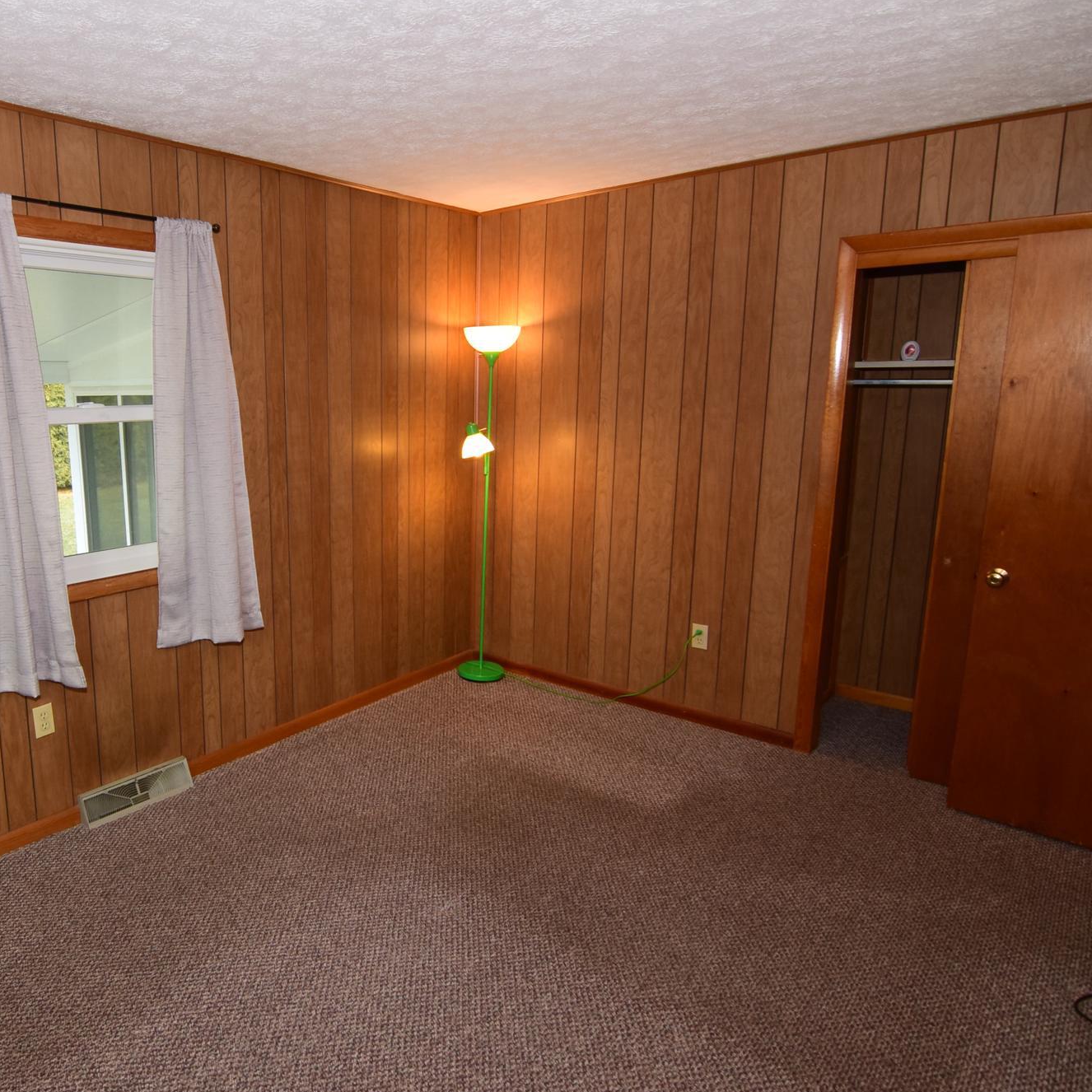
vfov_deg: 70.5
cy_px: 534
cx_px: 341
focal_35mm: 22
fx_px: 773
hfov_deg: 68.0
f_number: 7.1
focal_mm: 11
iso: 800
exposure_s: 1/60
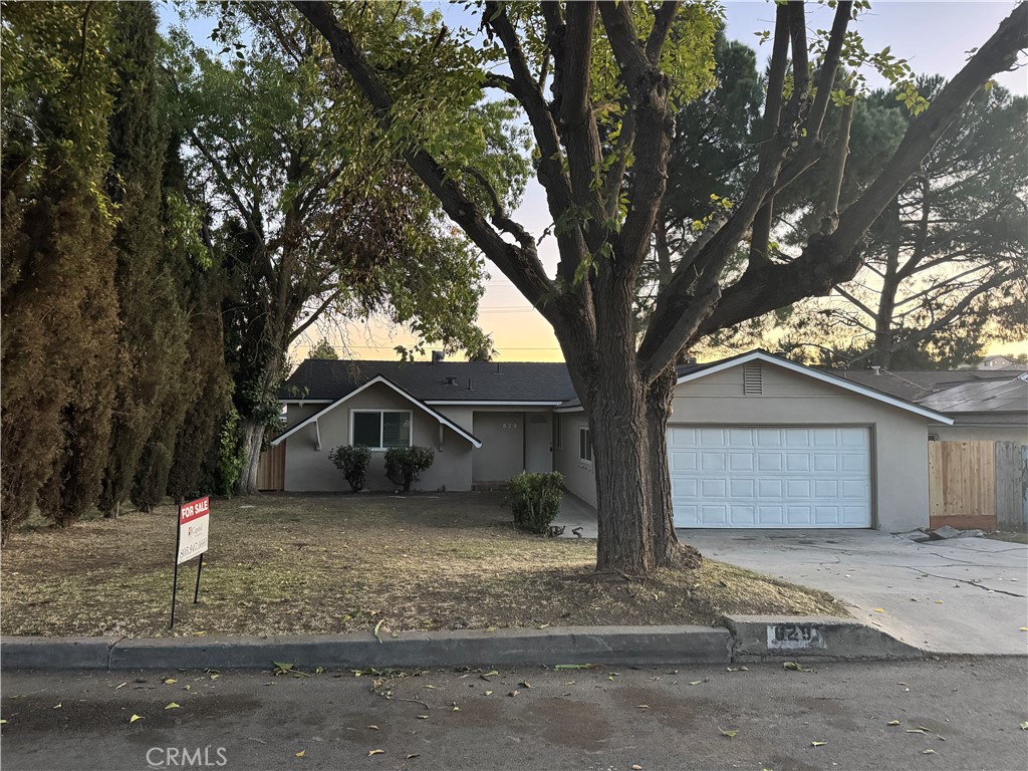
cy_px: 386
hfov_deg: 71.6
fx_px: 713
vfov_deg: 56.8
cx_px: 514
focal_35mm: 24
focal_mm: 6.76
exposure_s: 1/42
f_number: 1.78
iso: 800
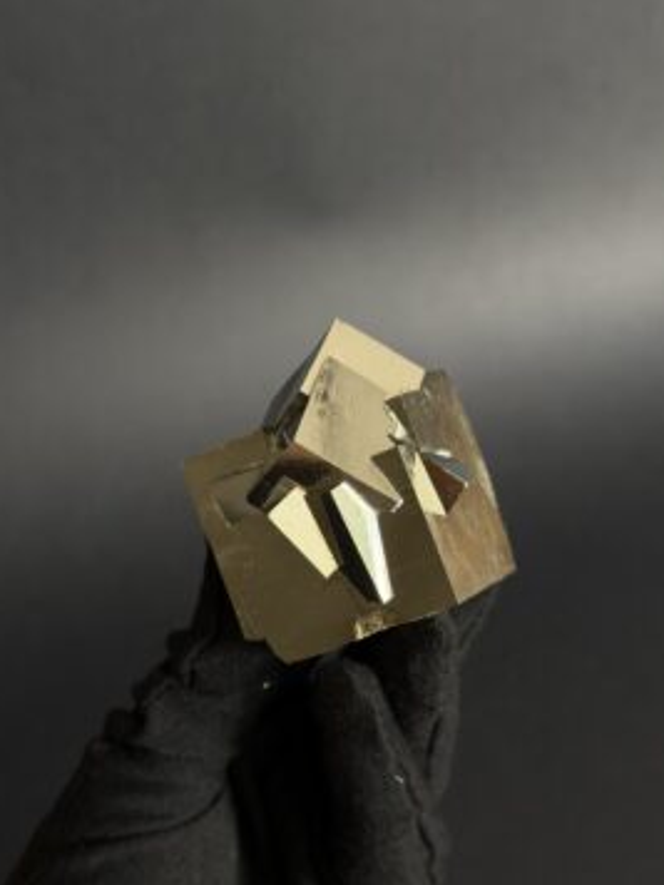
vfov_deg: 35.5
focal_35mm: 54
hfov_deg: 27.0
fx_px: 1381
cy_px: 435
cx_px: 318
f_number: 1.78
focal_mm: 6.76
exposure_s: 1/138
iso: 80
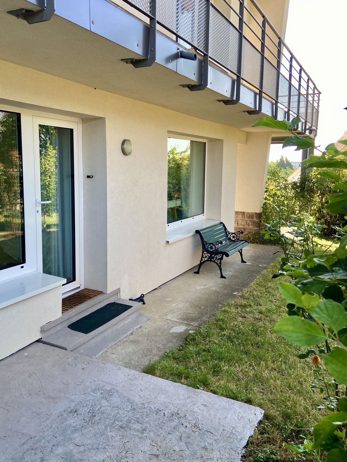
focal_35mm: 30
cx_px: 150
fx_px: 401
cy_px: 216
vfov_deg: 59.9
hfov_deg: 46.7
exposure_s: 1/222
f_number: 1.8
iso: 32
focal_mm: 4.25
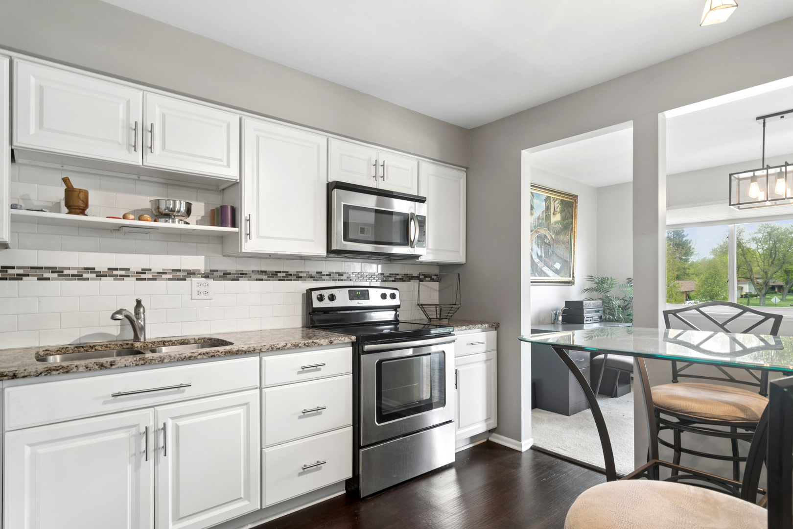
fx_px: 396
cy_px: 264
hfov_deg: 90.0
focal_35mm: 18
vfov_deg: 67.4
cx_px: 396
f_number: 8
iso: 200
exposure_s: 1/8
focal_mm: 12
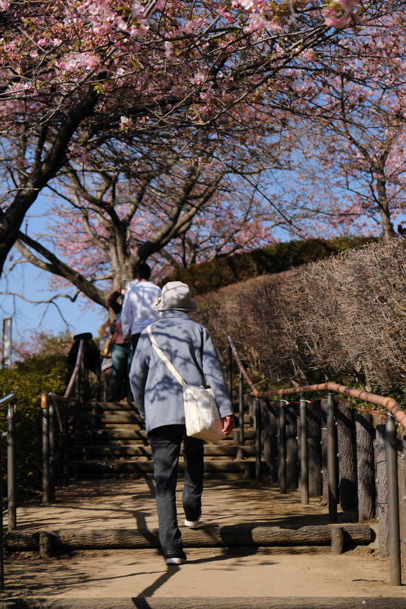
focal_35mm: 73
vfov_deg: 27.7
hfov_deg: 18.7
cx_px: 203
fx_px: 1234
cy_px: 304
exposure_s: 1/2500
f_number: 4
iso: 250
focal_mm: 48.4
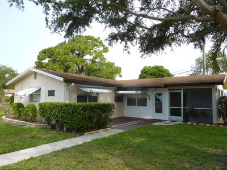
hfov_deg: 69.4
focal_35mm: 25
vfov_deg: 54.9
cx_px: 114
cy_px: 85
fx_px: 164
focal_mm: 4.1
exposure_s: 1/250
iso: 100
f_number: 4
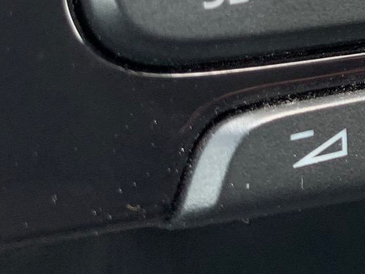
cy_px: -117
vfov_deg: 14.1
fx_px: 1044
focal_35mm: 99
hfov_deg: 17.7
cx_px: 558
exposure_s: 1/122
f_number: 1.8
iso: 50
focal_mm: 4.25
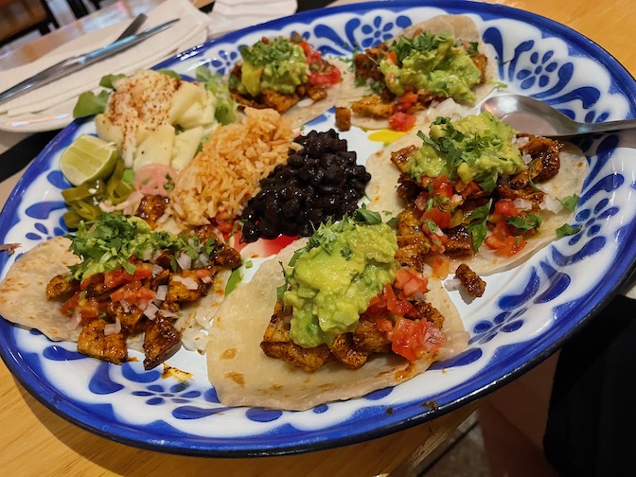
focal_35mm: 26
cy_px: 238
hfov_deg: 67.3
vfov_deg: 53.1
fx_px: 478
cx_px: 318
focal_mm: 4.2
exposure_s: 1/25
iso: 500
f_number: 1.6
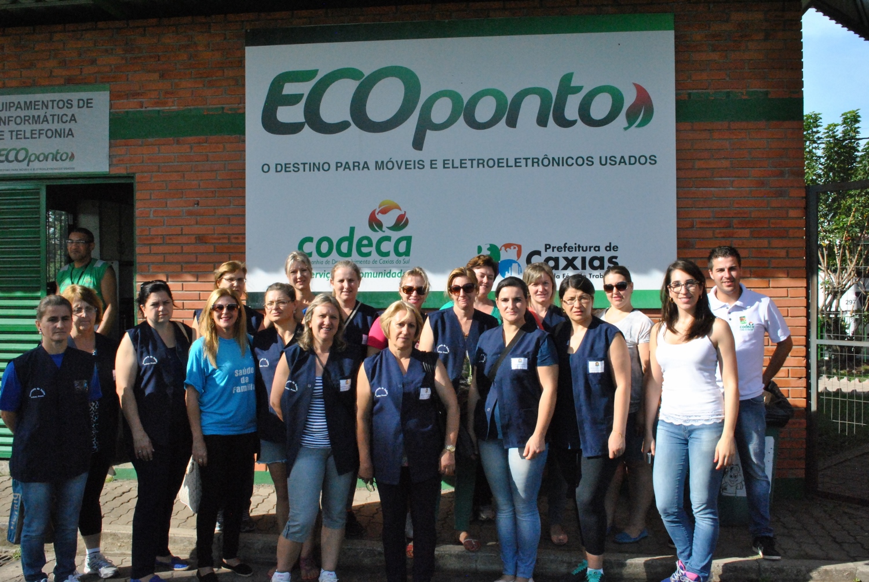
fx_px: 798
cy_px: 291
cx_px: 434
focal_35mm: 33
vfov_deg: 40.1
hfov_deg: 57.2
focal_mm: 22
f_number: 14
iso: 1600
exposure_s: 1/800
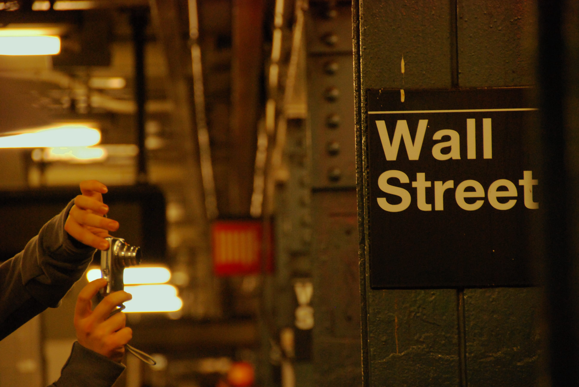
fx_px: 4831
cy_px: 194
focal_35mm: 300
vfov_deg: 4.6
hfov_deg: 6.9
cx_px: 290
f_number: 5.6
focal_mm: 200
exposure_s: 1/40
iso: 1600
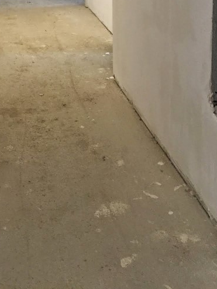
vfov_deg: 29.7
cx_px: 19
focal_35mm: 60
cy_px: -9
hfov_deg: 23.7
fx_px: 502
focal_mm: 4.15
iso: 100
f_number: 2.2
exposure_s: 1/15
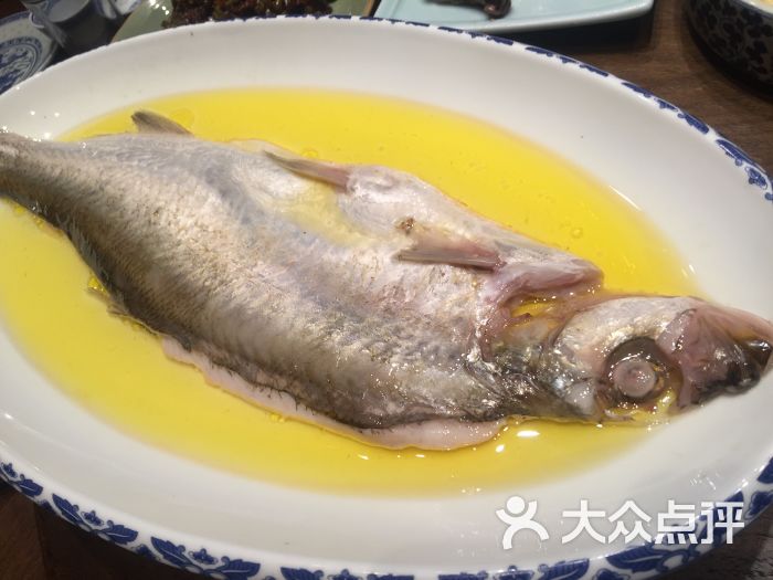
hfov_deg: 61.7
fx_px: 648
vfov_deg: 48.2
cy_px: 290
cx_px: 386
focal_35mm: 29
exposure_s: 1/50
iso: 32
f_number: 2.2
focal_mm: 4.15
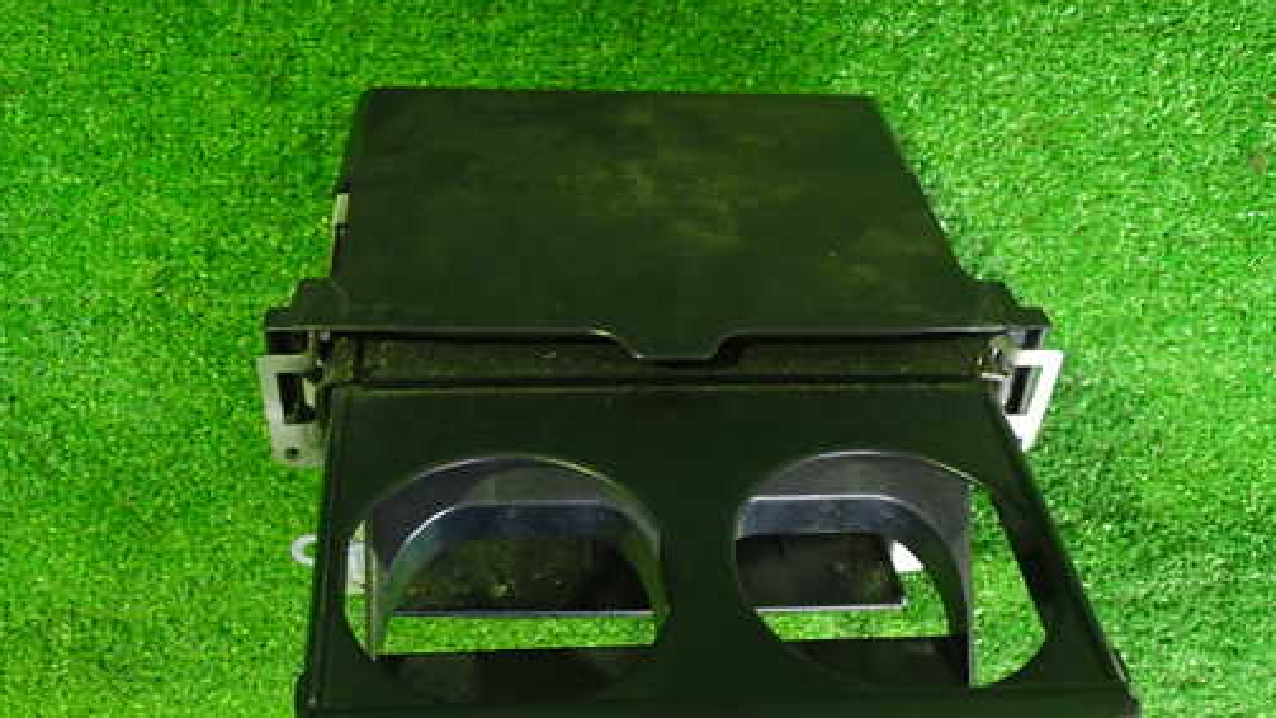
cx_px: 627
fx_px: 1320
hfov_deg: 51.6
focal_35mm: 39
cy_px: 441
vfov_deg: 30.3
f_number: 2.3
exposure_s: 1/20
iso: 800
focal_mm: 5.4
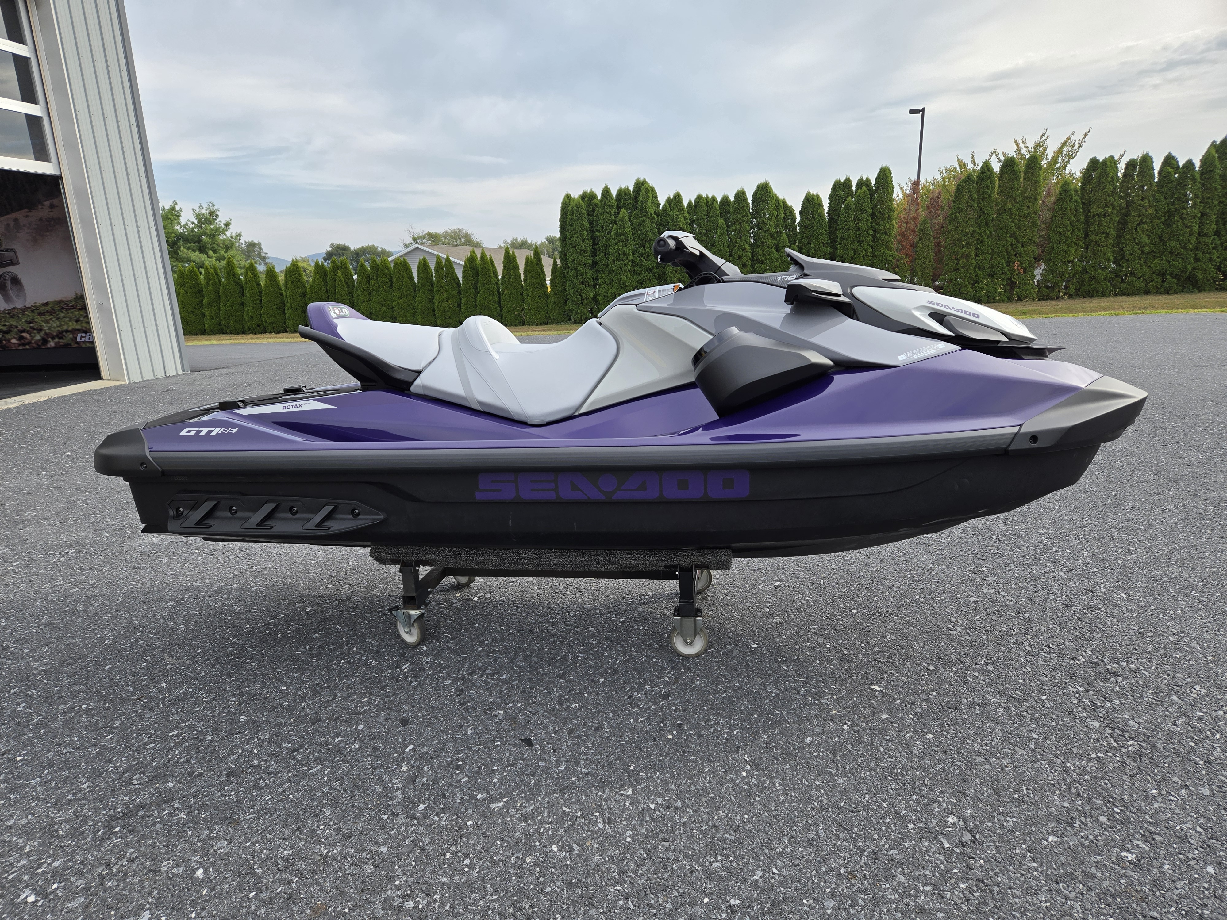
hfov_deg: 73.9
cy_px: 460
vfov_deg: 58.9
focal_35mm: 23
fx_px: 815
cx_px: 614
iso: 25
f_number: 1.8
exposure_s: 1/836
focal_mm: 5.4
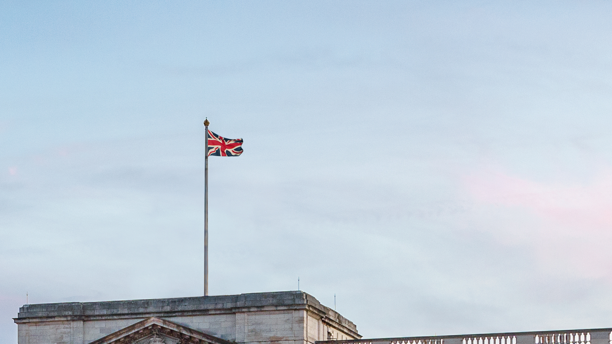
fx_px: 2872
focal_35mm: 177
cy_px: 565
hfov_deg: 12.0
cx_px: 18
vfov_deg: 6.7
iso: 320
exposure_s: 1/1.25
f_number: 10
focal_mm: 40
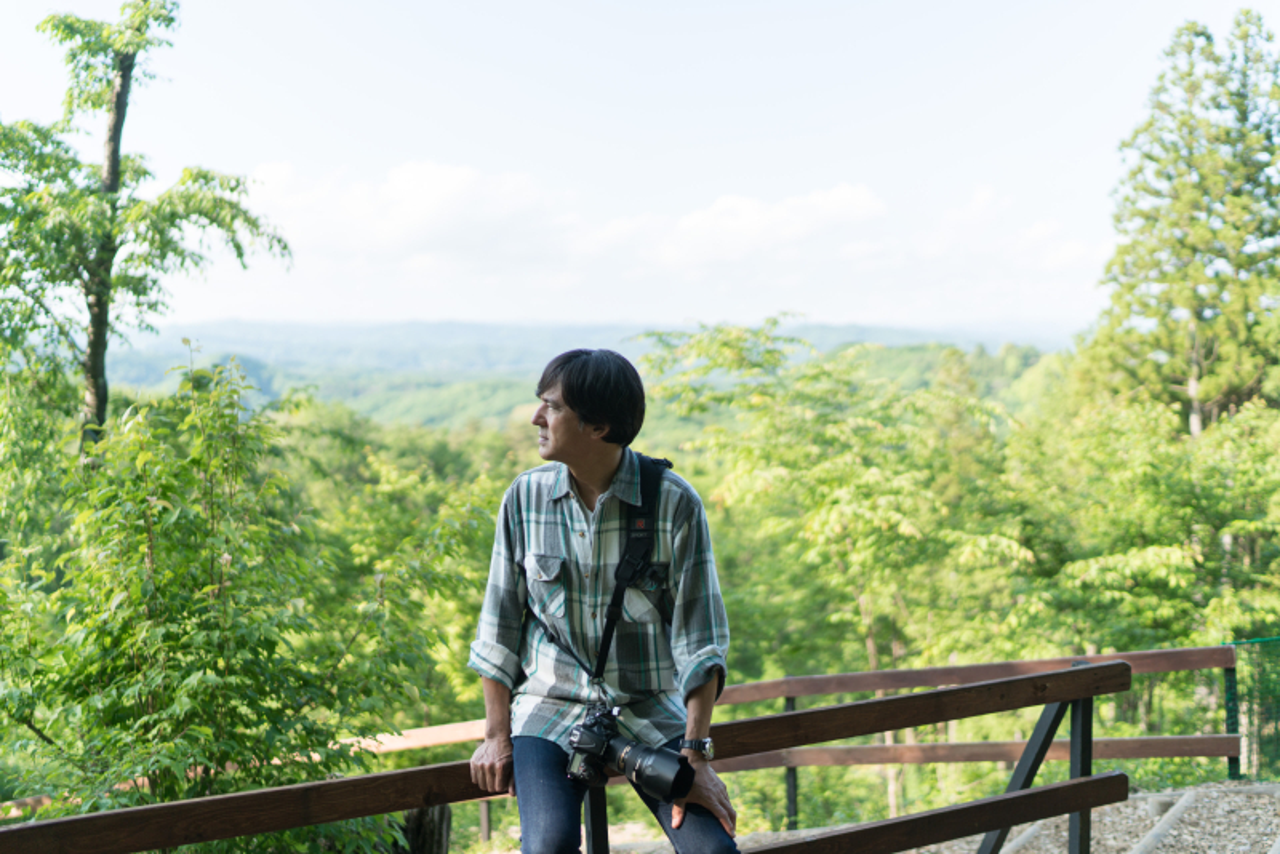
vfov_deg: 37.9
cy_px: 427
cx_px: 640
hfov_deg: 54.4
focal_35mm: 35
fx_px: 1245
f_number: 1.4
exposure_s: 1/3200
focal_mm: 35
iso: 100
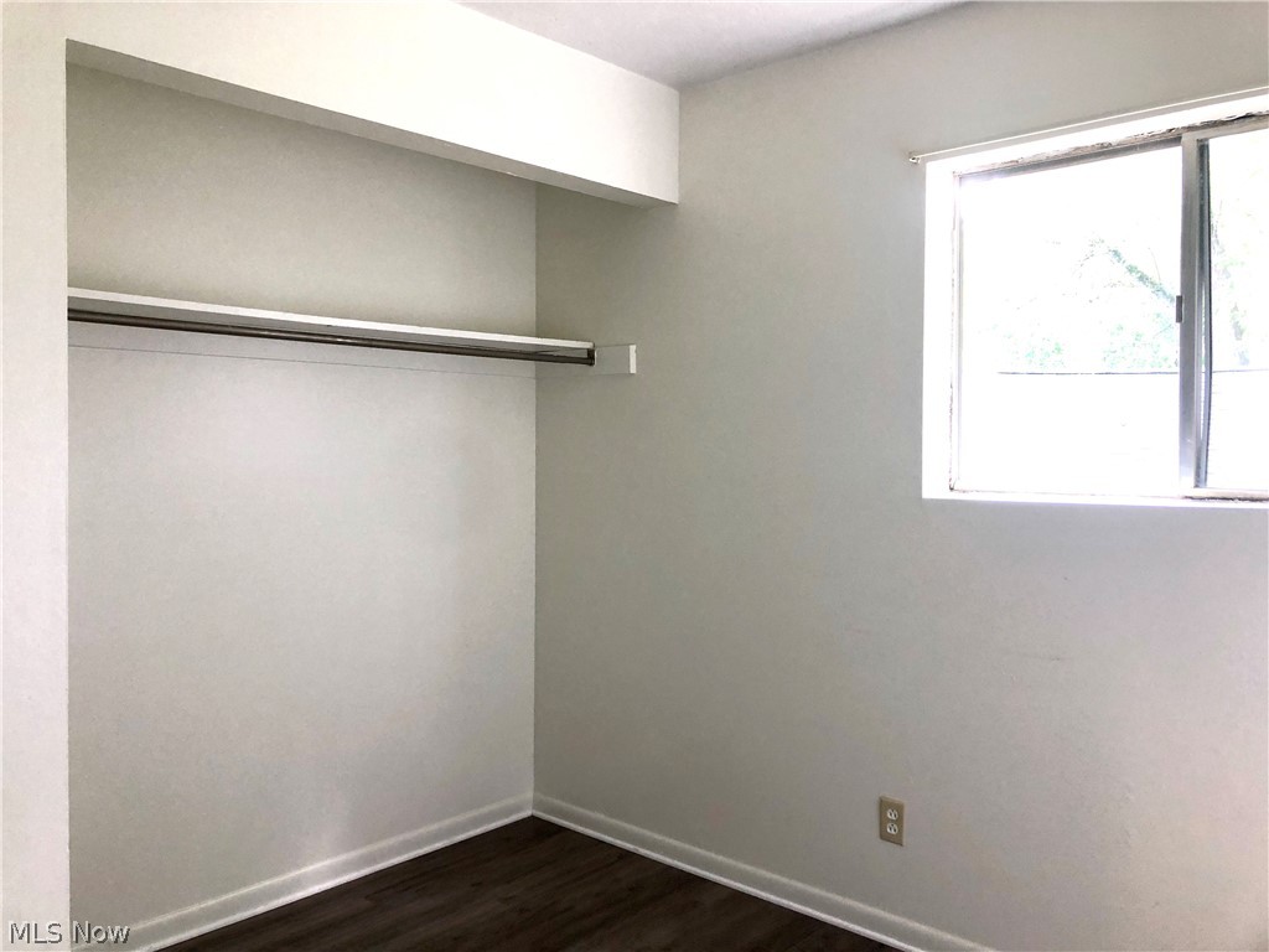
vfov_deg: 49.7
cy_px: 476
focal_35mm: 28
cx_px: 634
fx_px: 1026
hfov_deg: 63.4
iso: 40
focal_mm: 3.99
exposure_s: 1/20
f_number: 1.8
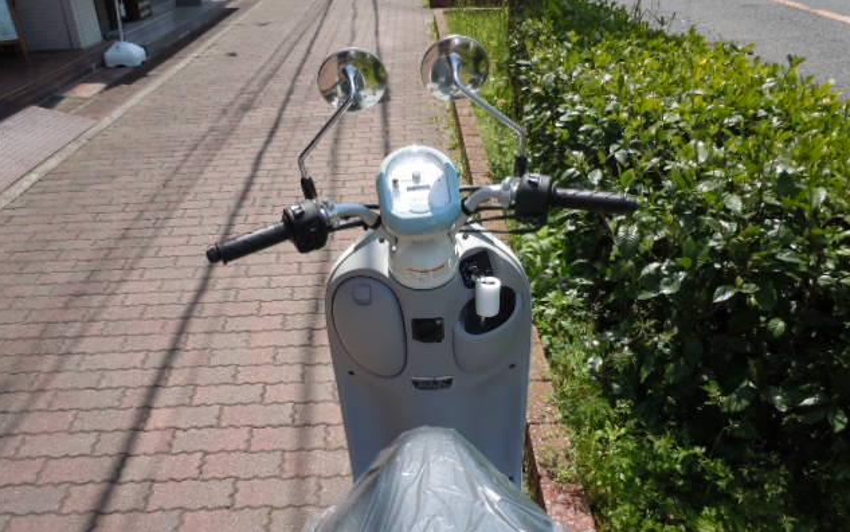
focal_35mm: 30
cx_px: 423
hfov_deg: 62.9
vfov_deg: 41.8
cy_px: 300
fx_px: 695
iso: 100
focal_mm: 5
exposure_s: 1/500
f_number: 3.7
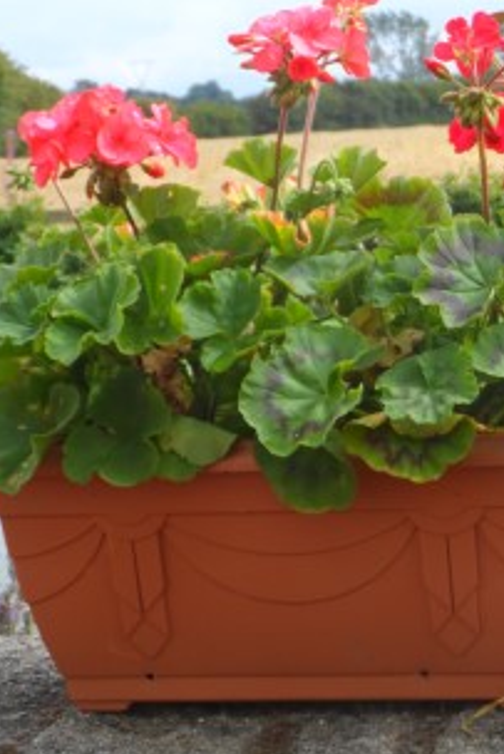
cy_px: 355
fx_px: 1993
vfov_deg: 21.4
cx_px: 494
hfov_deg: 14.2
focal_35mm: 95
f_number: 4.2
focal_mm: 10.2
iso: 80
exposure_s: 1/250
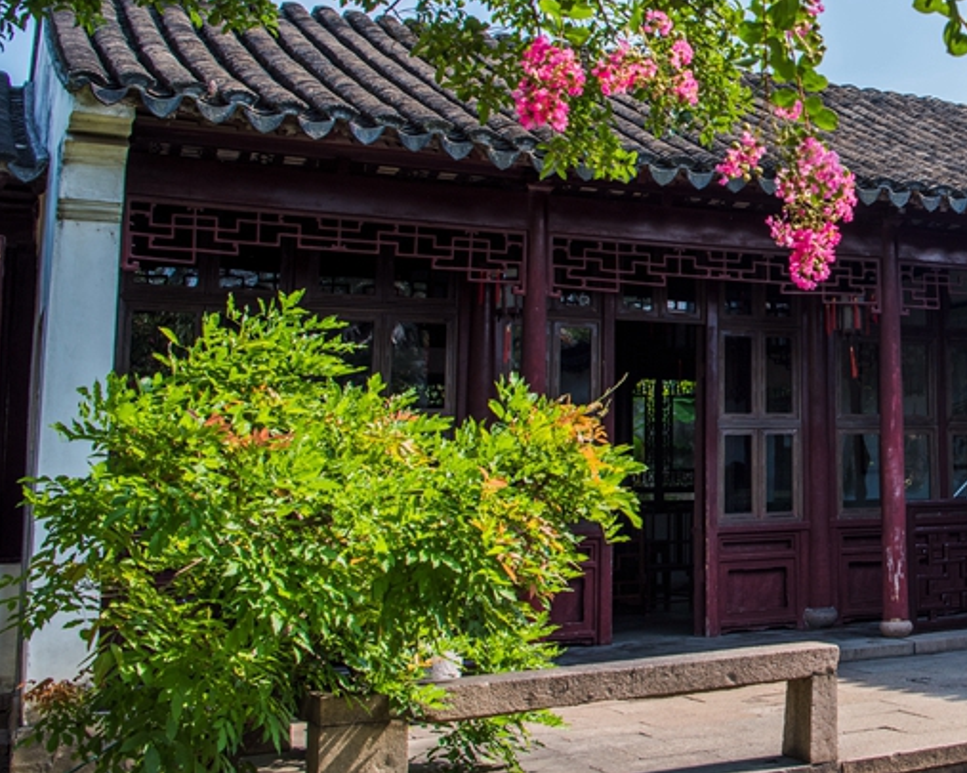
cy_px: 263
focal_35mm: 48
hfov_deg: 34.5
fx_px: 1373
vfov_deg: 31.2
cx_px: 1011
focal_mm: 24
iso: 80
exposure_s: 1/100
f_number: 8
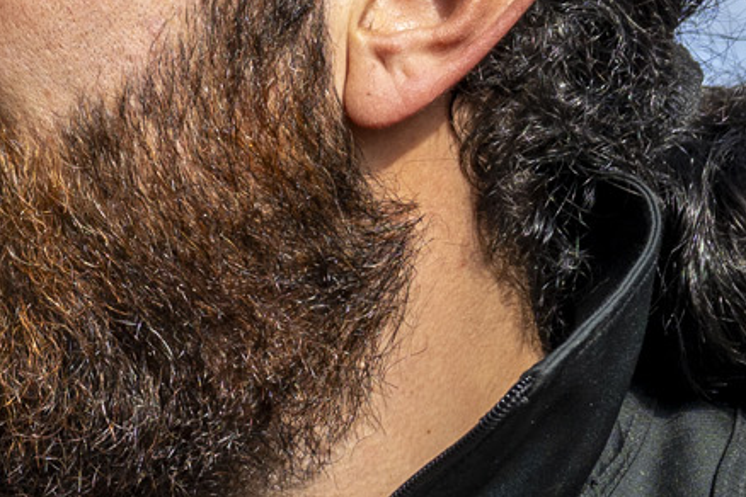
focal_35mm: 288
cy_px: 633
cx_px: -637
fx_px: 5968
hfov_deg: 7.0
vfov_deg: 4.8
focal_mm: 42
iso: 100
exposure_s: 1/1000
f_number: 4
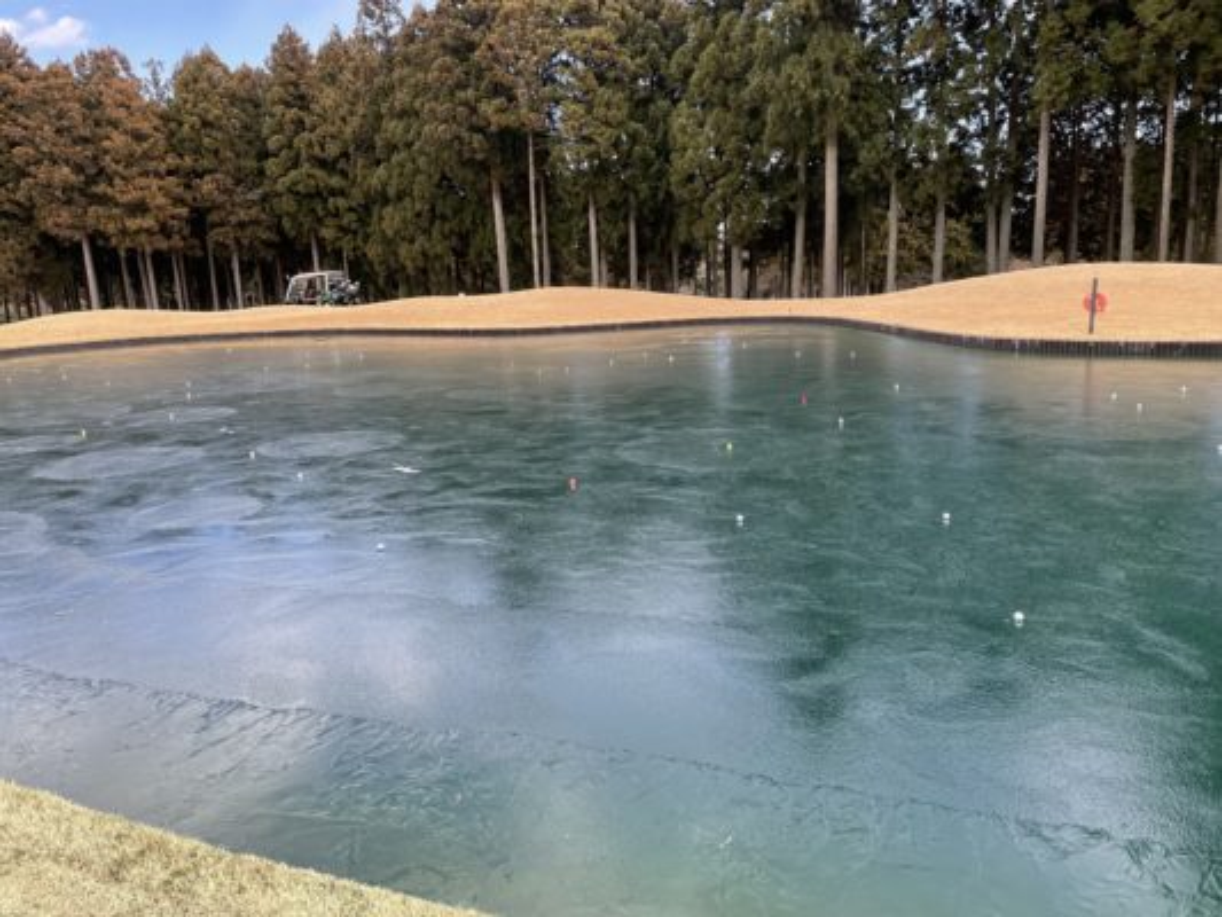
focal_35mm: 26
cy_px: 458
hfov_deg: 67.3
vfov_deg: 53.1
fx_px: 918
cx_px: 611
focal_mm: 4.2
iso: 32
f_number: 1.6
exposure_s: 1/421
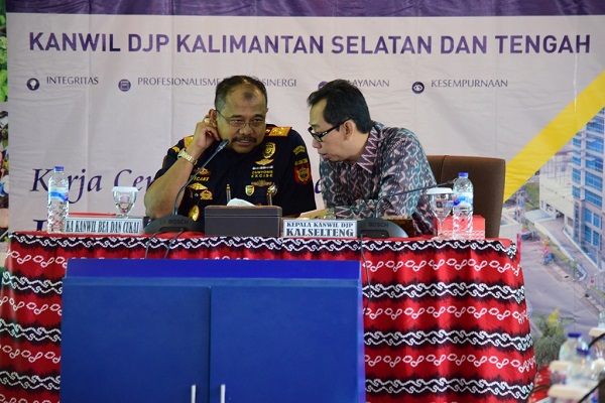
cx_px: 302
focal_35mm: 188
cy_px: 202
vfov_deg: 7.3
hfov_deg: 11.0
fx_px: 3151
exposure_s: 1/40
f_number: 4.8
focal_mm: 125
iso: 2000
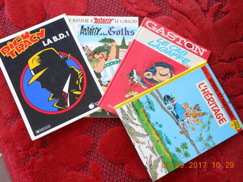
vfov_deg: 37.7
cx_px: 122
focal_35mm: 38
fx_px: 267
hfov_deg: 49.0
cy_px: 91
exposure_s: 1/30
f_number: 4.2
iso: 125
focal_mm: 6.8
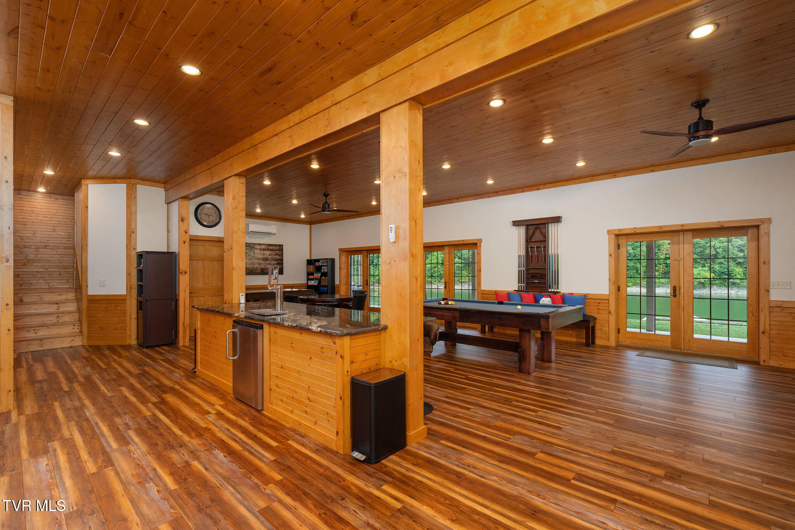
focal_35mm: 16
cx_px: 398
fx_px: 353
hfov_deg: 96.7
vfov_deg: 73.7
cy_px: 265
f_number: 8
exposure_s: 1/4
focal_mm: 16
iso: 320
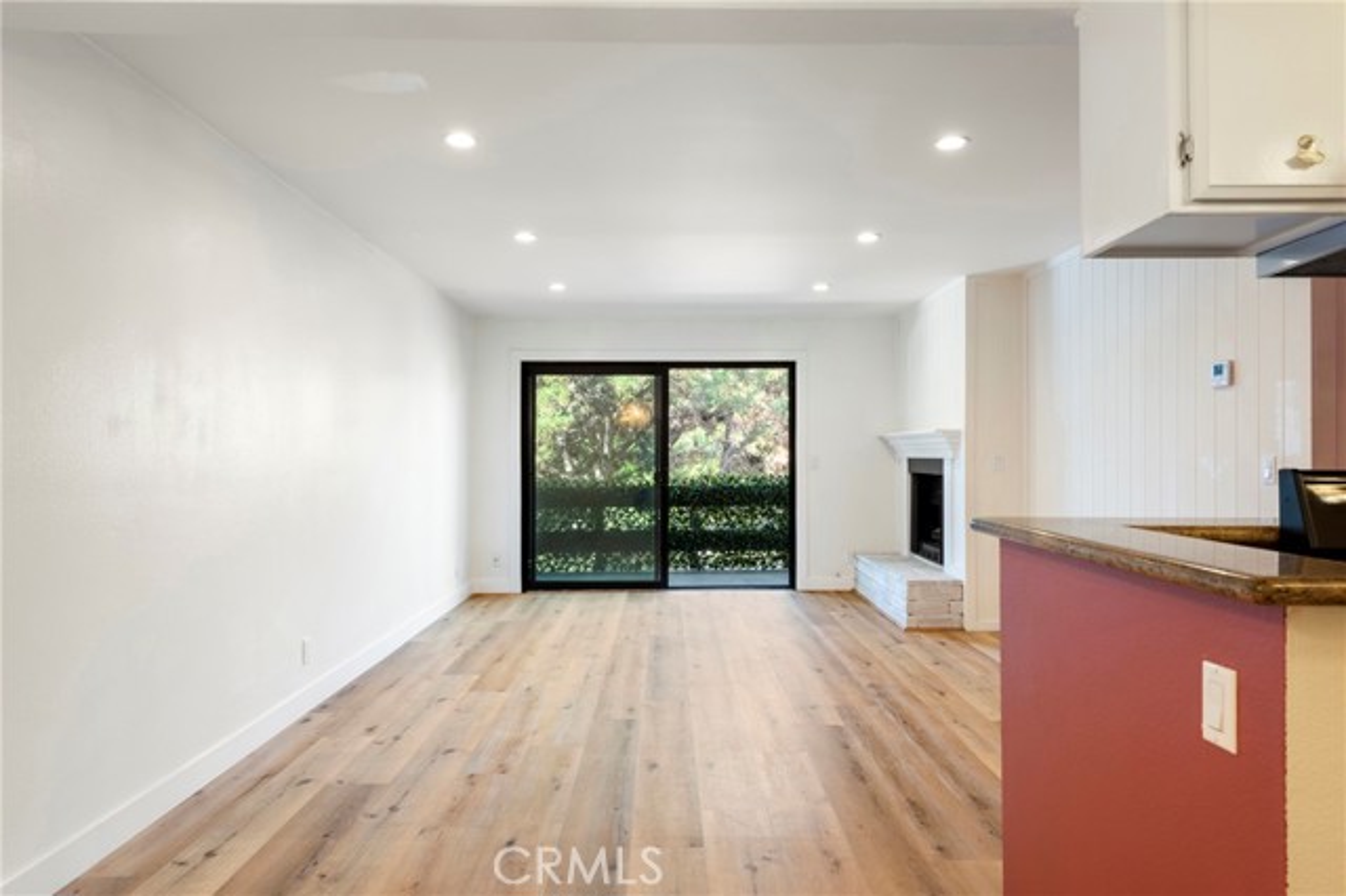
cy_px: 448
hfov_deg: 78.6
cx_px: 673
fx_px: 822
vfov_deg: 57.2
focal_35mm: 22
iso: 200
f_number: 9.5
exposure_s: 1/6
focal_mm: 22
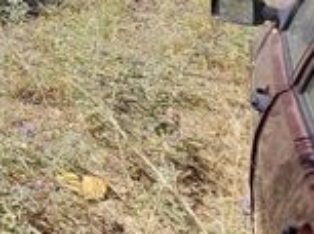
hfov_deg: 16.9
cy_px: -115
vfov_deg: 20.8
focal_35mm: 60
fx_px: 543
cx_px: -383
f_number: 2.2
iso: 50
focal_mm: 2.2
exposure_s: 1/1484
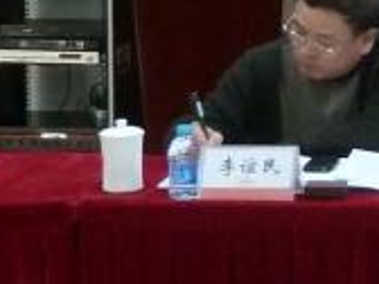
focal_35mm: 183
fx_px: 2004
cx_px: 853
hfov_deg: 9.8
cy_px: -38
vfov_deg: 8.1
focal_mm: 5
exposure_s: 1/6
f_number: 3.4
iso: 400
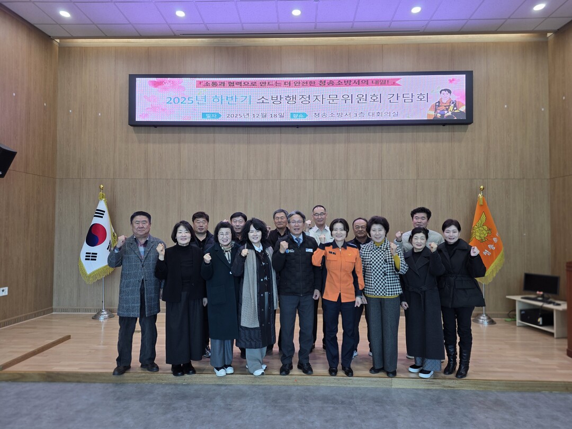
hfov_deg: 73.9
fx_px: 380
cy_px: 214
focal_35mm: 23
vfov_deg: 58.9
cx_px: 286
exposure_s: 1/60
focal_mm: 6.25
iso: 64
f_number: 1.7
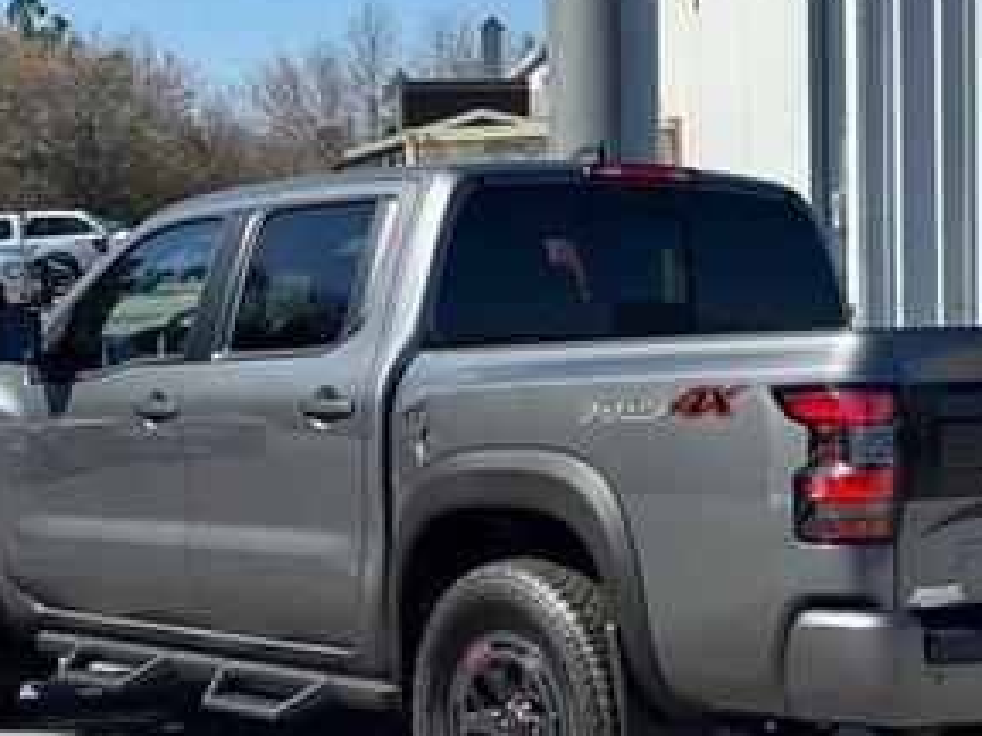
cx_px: 607
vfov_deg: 17.5
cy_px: 457
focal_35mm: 84
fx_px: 2383
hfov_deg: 23.2
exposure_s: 1/3096
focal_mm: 6.76
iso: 64
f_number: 1.78
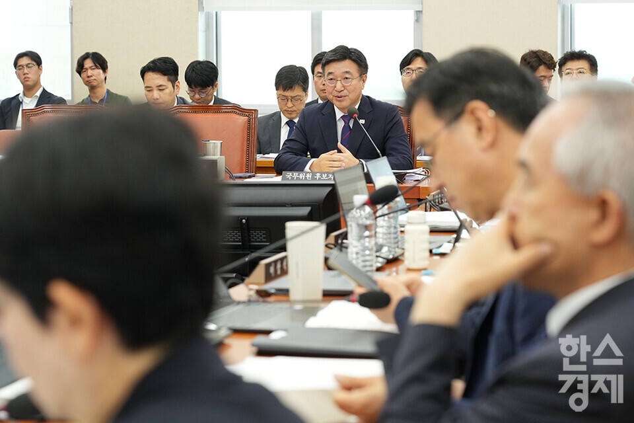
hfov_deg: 19.5
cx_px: 317
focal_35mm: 105
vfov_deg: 13.0
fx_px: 1849
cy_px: 212
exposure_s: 1/125
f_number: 5.6
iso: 2500
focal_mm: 105
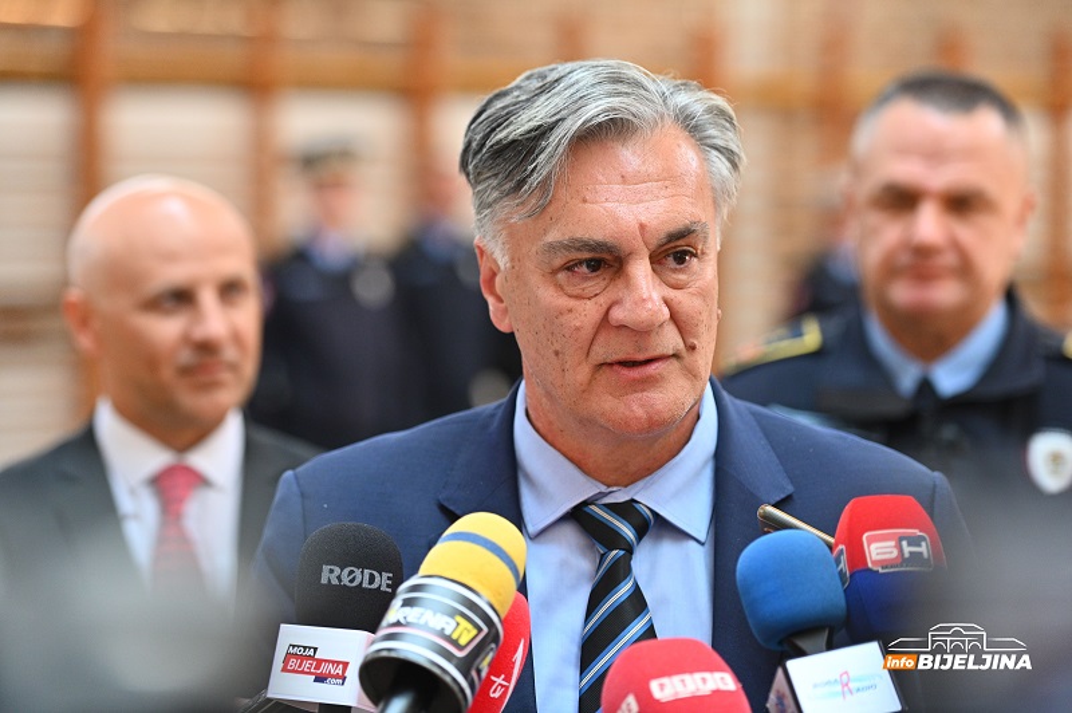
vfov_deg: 11.8
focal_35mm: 116
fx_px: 3451
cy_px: 356
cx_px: 536
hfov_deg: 17.7
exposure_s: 1/400
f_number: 2.8
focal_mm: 116
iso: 1600
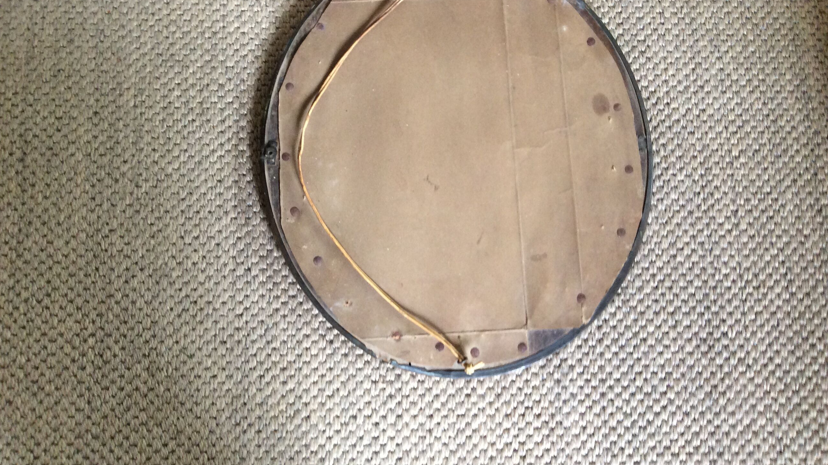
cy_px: 163
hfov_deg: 56.6
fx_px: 768
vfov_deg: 33.5
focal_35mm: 35
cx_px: 414
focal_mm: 3.3
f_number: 2.4
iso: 125
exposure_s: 1/25
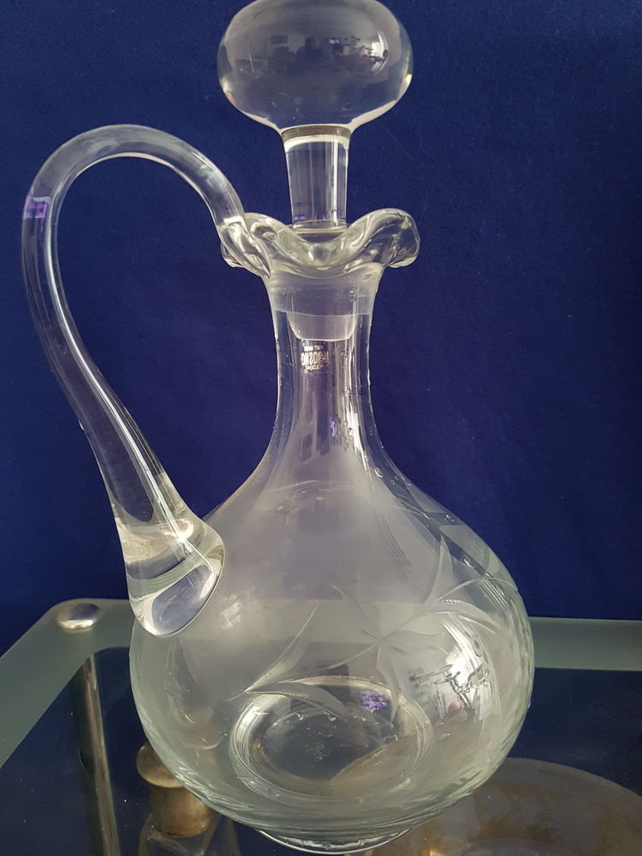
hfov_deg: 53.1
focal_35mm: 26
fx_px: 643
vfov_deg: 67.3
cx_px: 321
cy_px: 428
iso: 250
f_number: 1.7
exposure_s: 1/10
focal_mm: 4.2
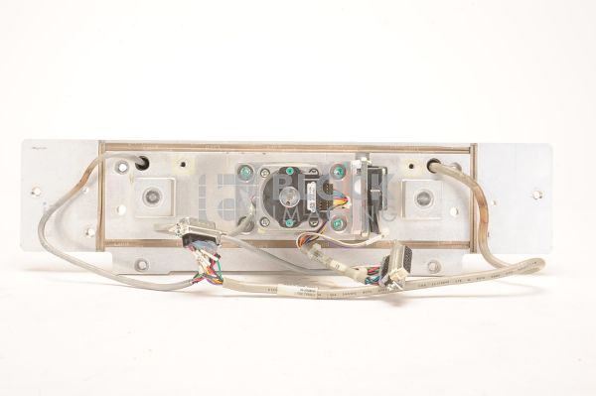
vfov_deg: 26.9
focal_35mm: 50
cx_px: 298
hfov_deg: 39.6
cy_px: 198
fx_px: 827
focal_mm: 50
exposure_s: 1/125
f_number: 14
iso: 320
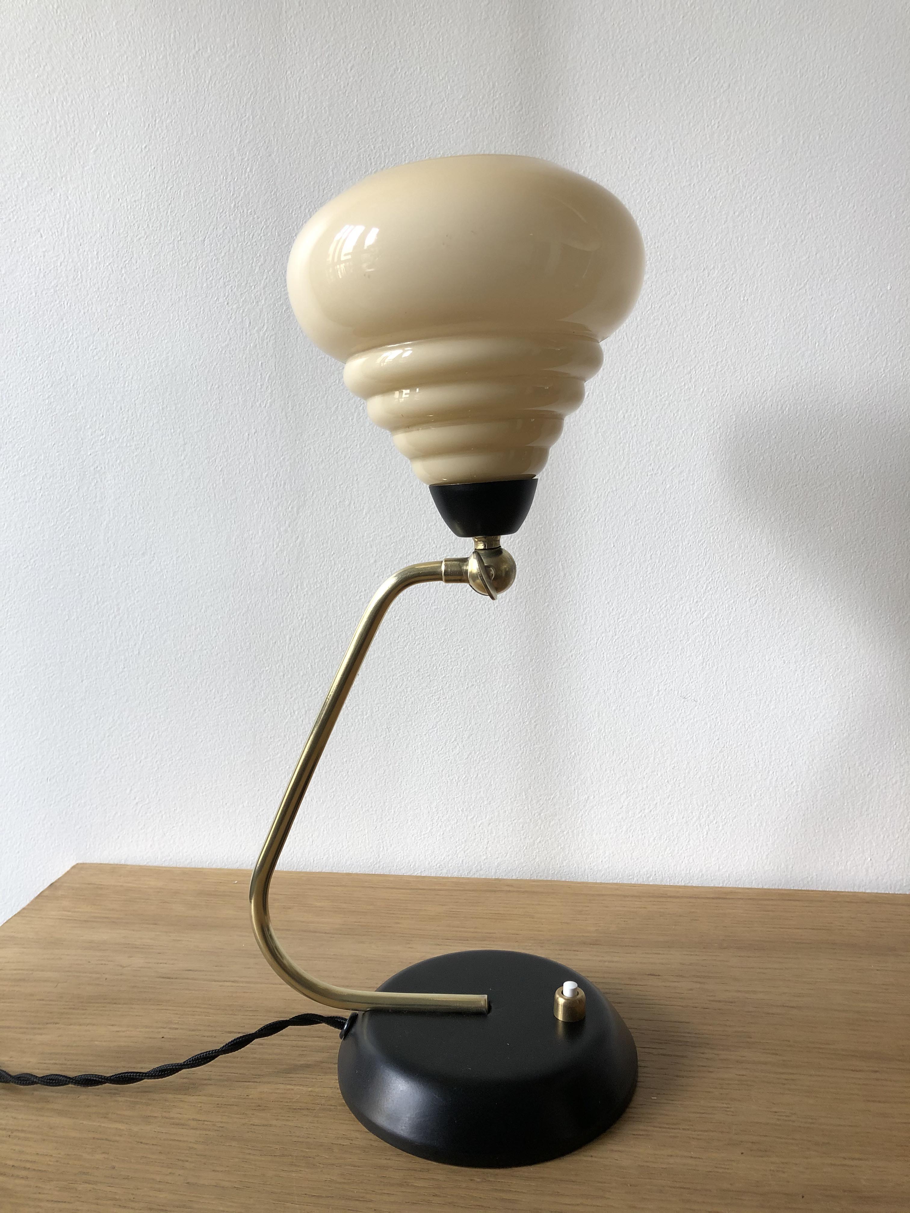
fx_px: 981
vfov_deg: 63.4
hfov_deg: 49.7
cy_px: 606
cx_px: 455
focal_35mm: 28
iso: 32
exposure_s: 1/50
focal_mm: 3.99
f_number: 1.8
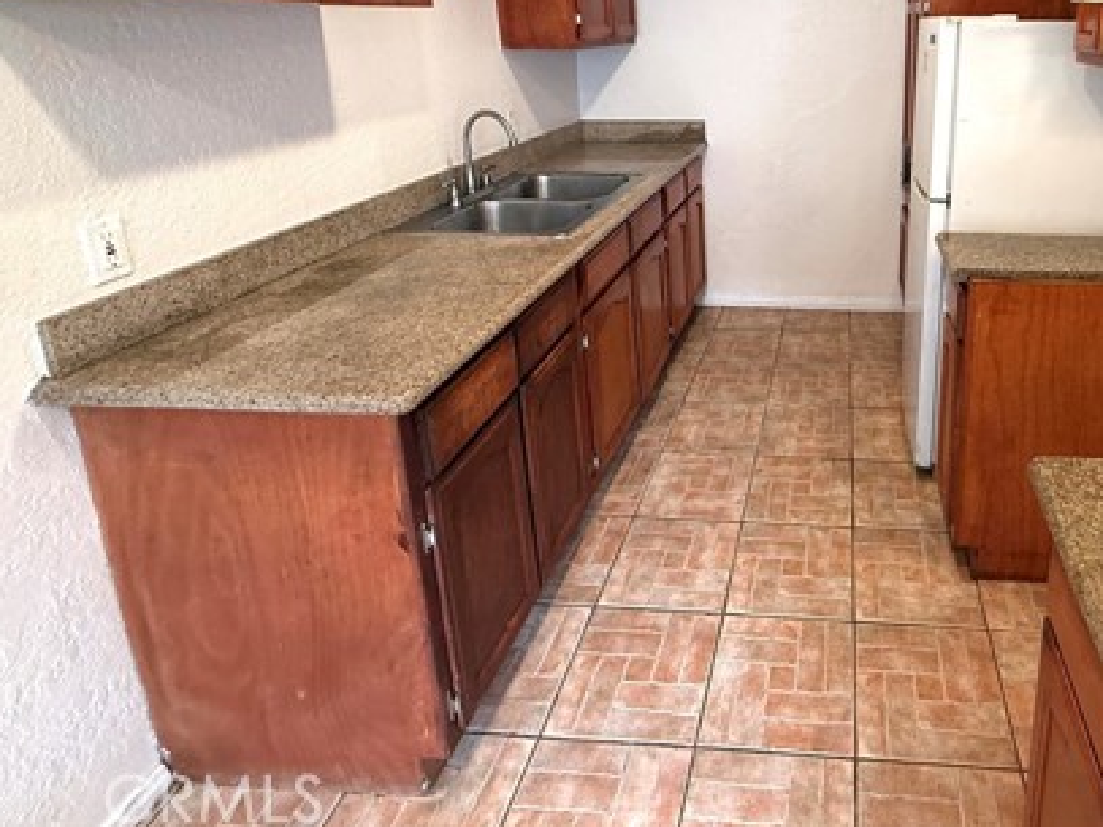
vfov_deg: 57.3
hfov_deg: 72.1
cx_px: 802
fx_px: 701
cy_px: 187
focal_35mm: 22
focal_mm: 2.22
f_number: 2.2
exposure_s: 1/60
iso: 250
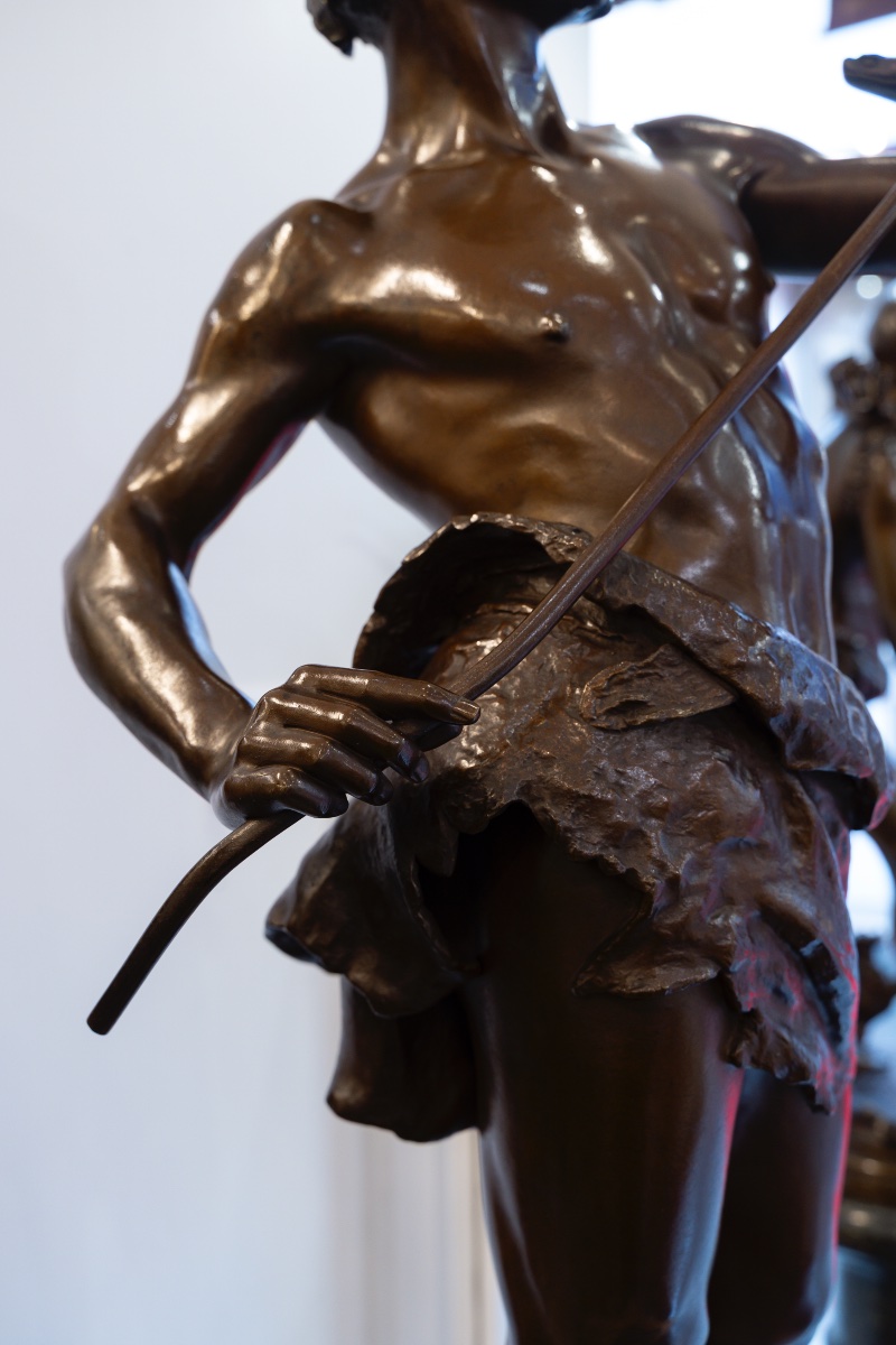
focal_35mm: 35
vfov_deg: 54.4
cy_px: 672
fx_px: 1307
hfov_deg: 37.9
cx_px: 448
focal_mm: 35
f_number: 5.6
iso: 800
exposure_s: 1/60
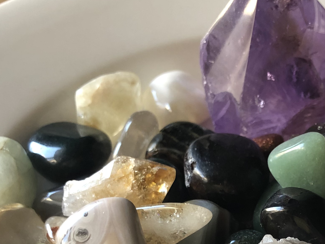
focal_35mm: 73
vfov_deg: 19.6
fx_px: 685
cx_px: 278
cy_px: 245
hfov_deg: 26.0
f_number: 1.8
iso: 40
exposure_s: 1/30
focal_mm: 3.99
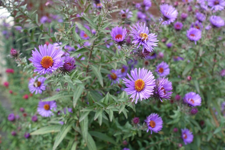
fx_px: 313
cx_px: 112
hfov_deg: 39.6
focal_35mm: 50
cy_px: 75
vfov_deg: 27.0
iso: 125
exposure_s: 1/125
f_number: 4
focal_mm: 18.5
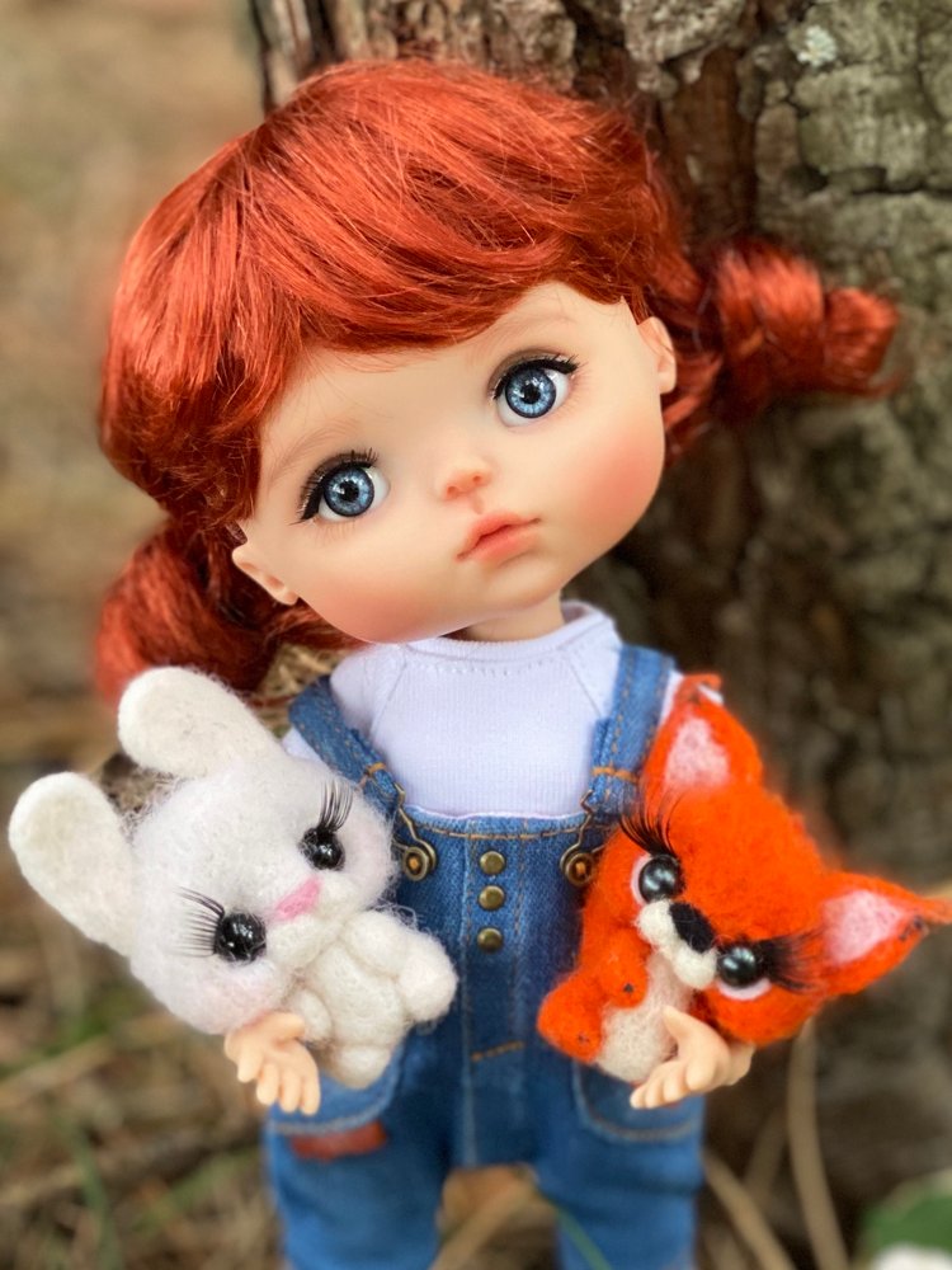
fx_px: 1907
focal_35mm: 52
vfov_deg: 36.8
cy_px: 635
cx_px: 476
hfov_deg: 28.0
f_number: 2
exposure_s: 1/122
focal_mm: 6
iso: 160
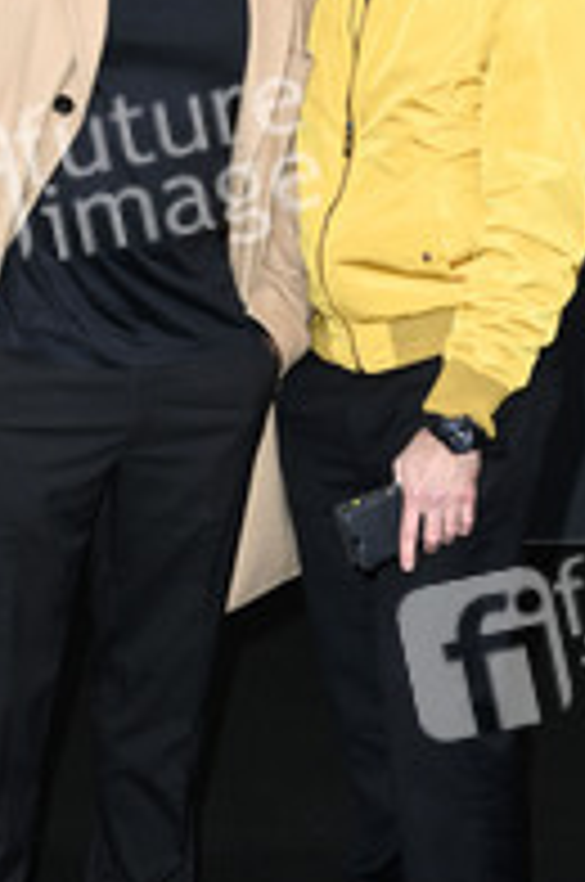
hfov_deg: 14.8
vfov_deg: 22.2
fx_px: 2250
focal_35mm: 92
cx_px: 220
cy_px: 410
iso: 640
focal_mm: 45
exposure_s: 1/250
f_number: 5.6
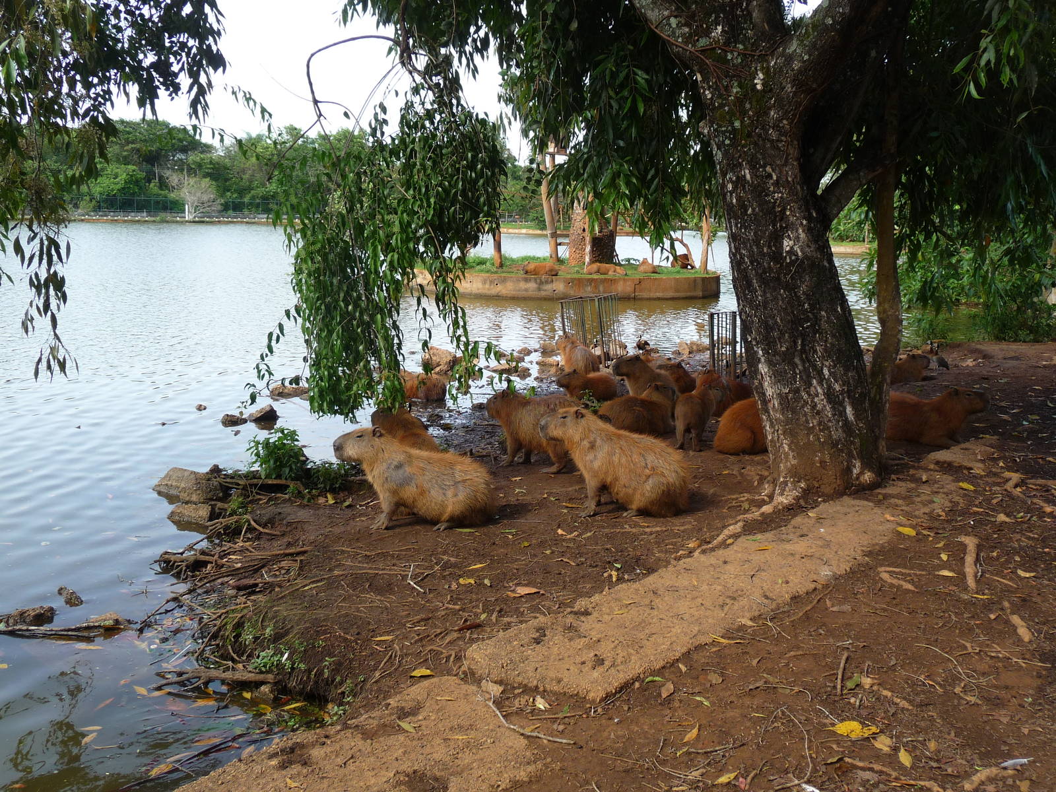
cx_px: 528
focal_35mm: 34
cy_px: 396
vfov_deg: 41.8
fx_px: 1037
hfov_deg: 54.0
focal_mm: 5.6
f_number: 3.6
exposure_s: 1/250
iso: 100
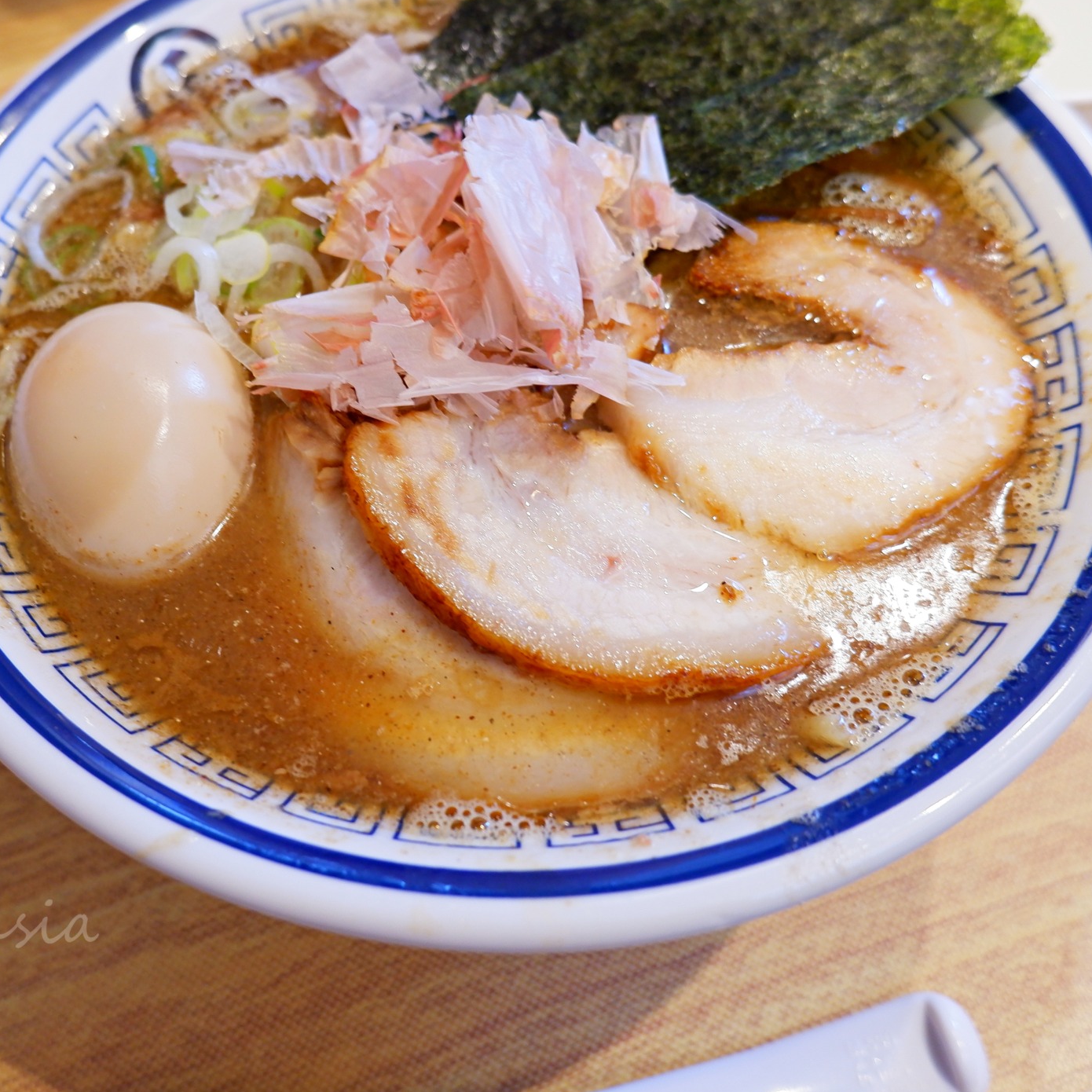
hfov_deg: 45.7
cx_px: 427
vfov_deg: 45.8
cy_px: 447
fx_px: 1285
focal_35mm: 36
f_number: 3.5
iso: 500
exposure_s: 1/34
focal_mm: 15
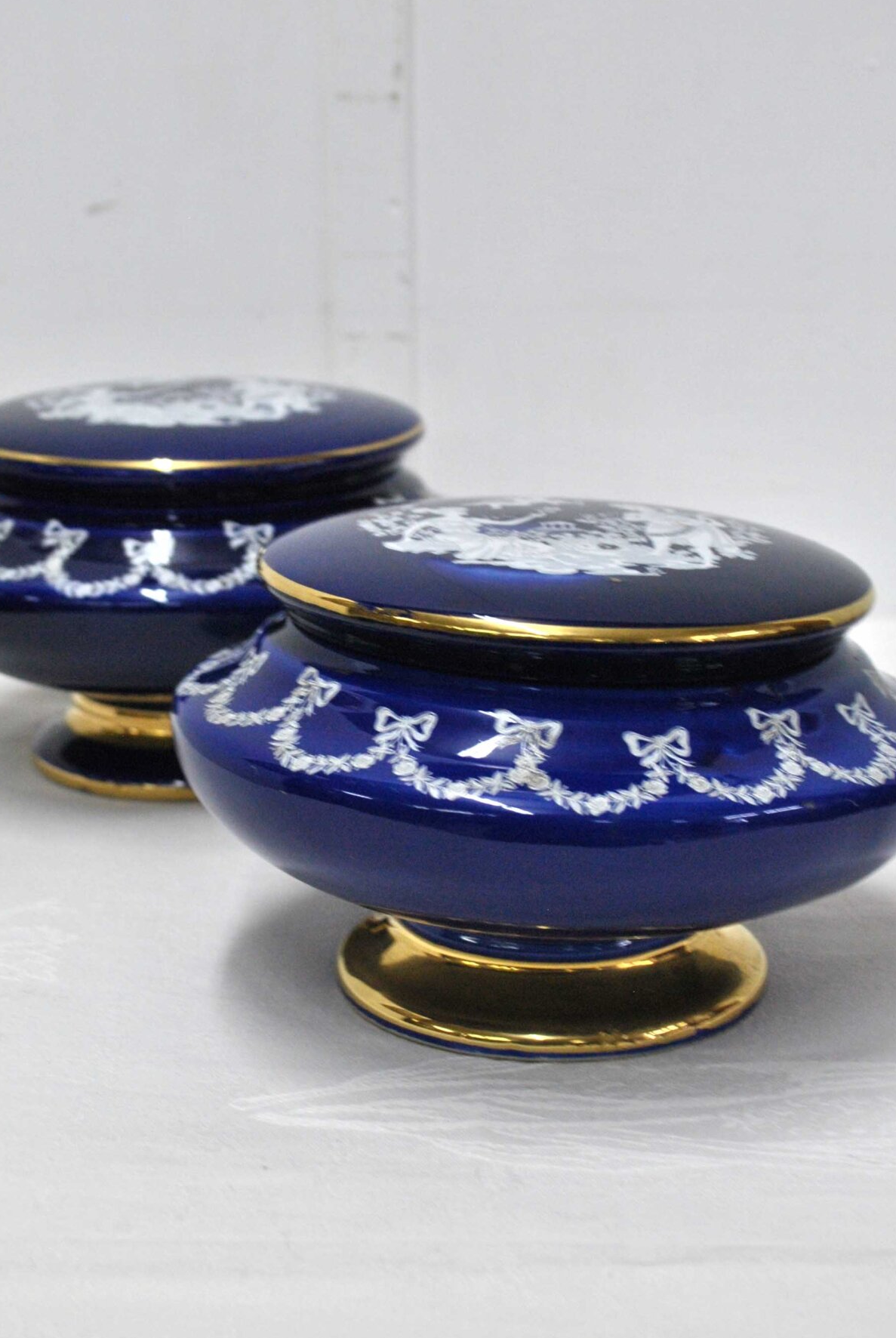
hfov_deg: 21.0
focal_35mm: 65
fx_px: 2418
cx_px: 434
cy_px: 564
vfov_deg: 30.9
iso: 400
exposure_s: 1/50
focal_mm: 30
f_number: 4.5
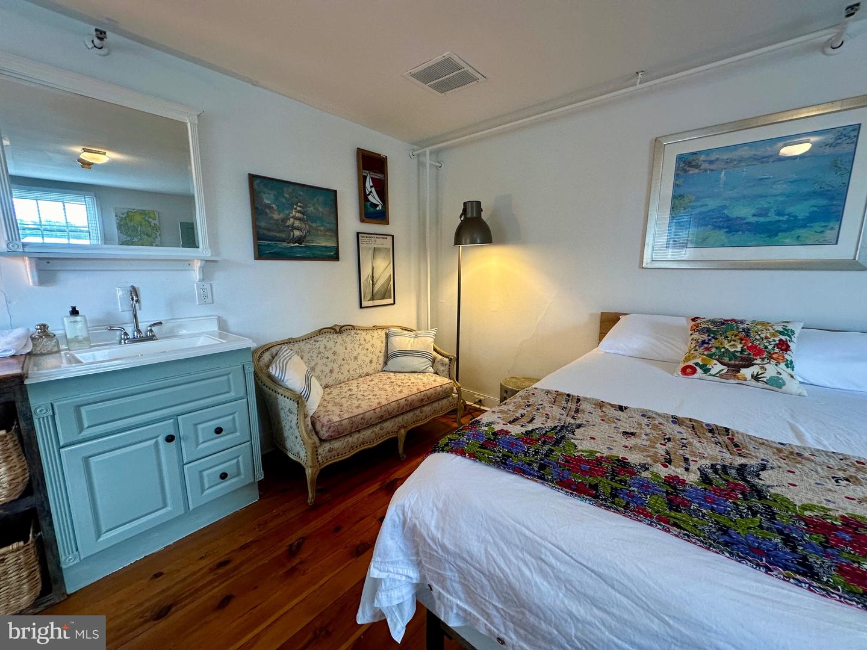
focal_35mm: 14
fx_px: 351
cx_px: 434
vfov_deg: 85.7
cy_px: 325
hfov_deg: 102.1
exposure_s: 1/120
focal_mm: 2.22
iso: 160
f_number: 2.2
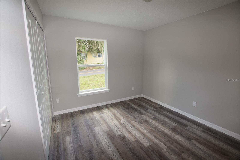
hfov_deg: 100.4
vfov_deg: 77.3
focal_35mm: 15
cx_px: 120
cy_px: 80
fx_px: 100
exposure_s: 1/100
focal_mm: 10
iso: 800
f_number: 5
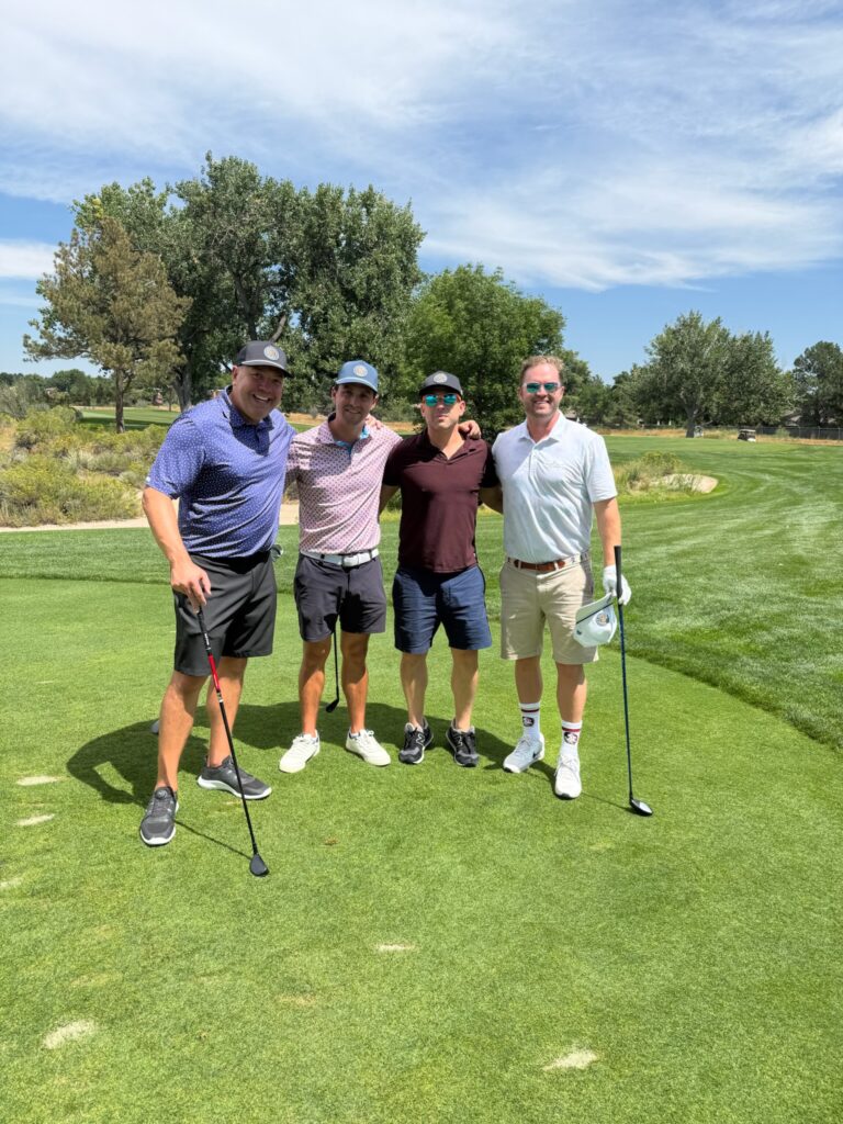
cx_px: 422
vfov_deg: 71.6
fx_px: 779
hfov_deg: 56.8
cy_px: 562
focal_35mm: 24
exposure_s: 1/4167
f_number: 1.78
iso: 80
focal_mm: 6.76
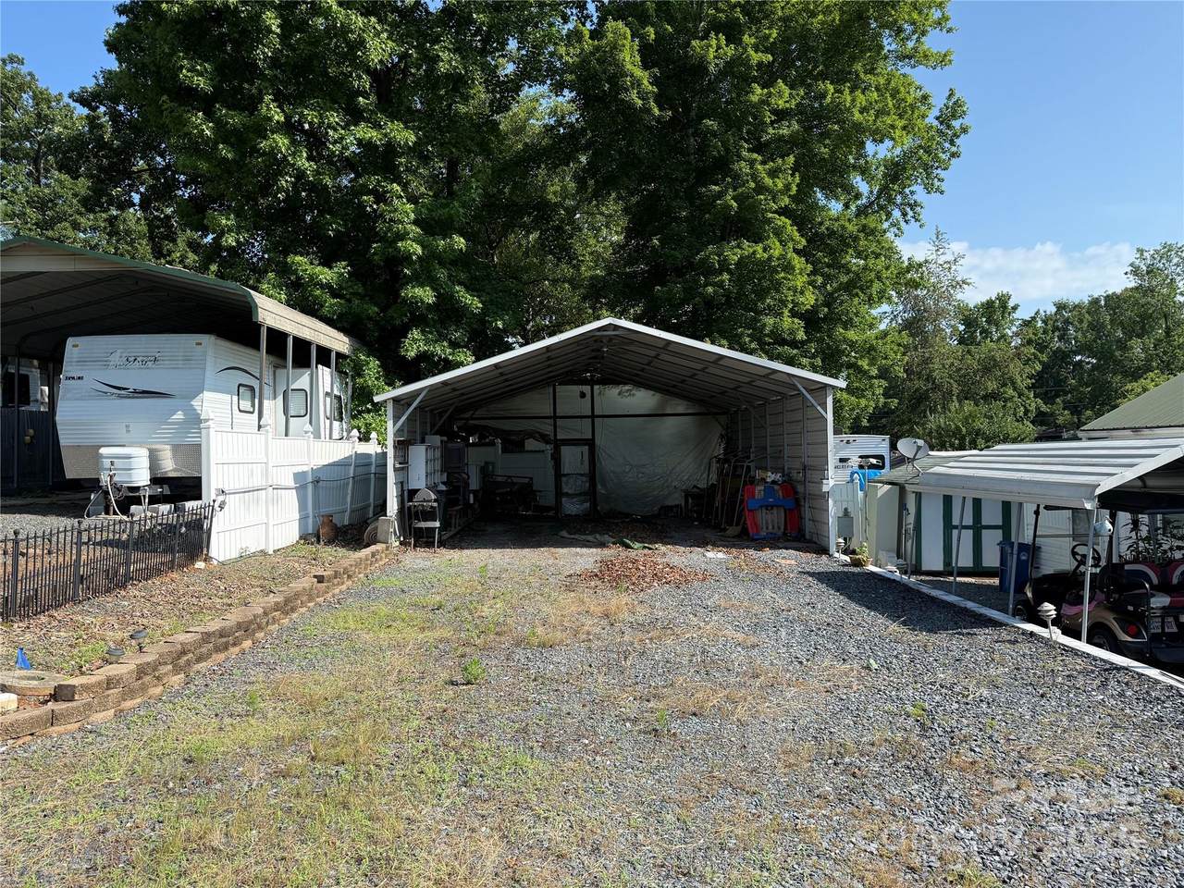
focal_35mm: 24
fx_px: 821
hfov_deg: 71.6
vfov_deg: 56.8
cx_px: 592
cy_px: 444
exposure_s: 1/3145
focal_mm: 6.76
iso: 100
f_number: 1.78
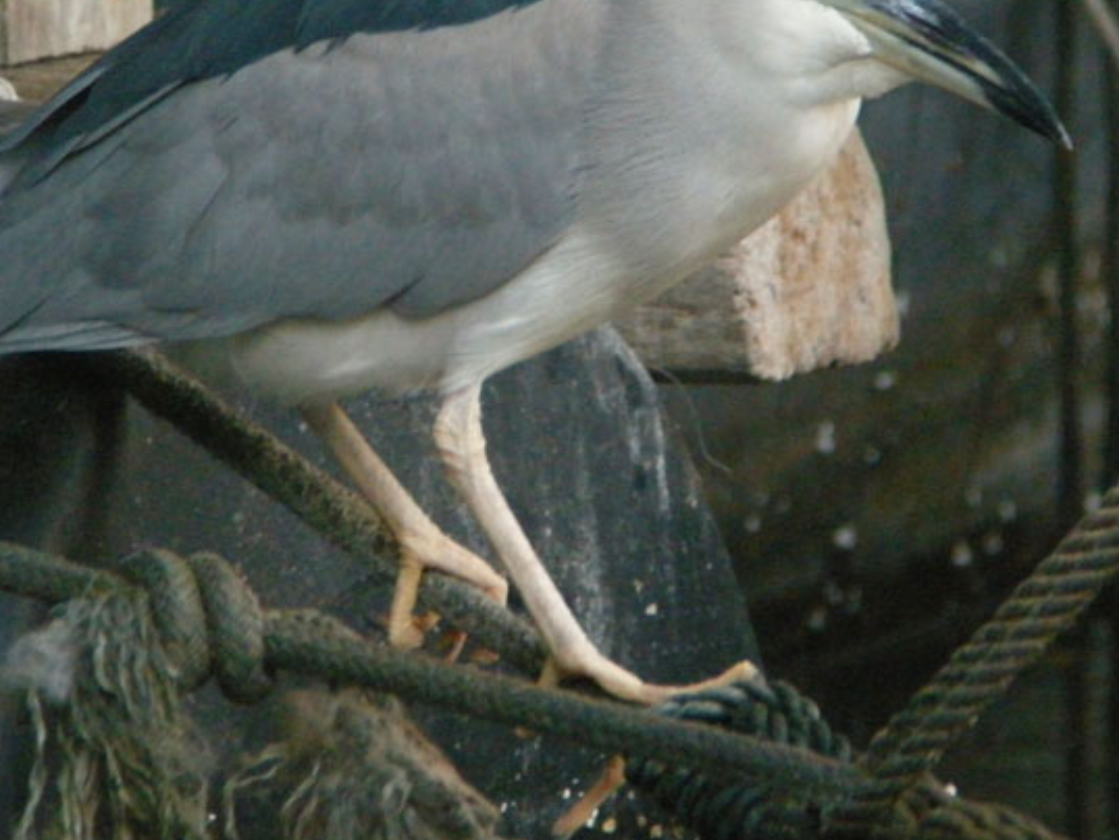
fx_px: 3557
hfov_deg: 17.9
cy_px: 312
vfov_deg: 13.5
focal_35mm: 110
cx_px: 535
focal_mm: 15.7
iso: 800
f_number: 3.9
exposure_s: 1/3.3
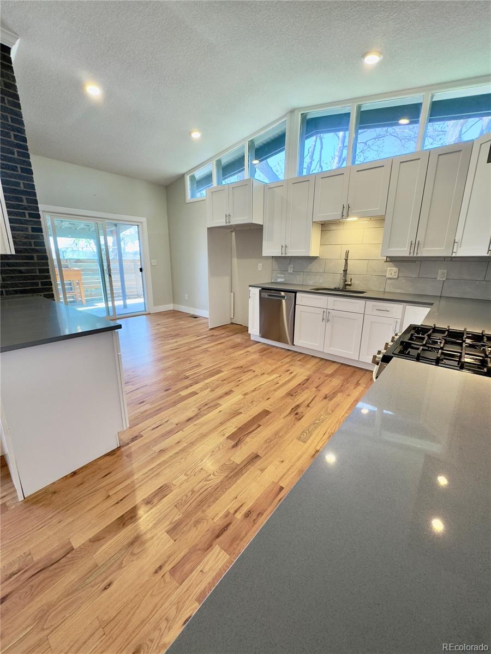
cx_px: 246
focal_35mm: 14
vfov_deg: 102.1
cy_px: 327
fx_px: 265
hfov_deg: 85.7
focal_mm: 2.22
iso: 160
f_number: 2.2
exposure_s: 1/60
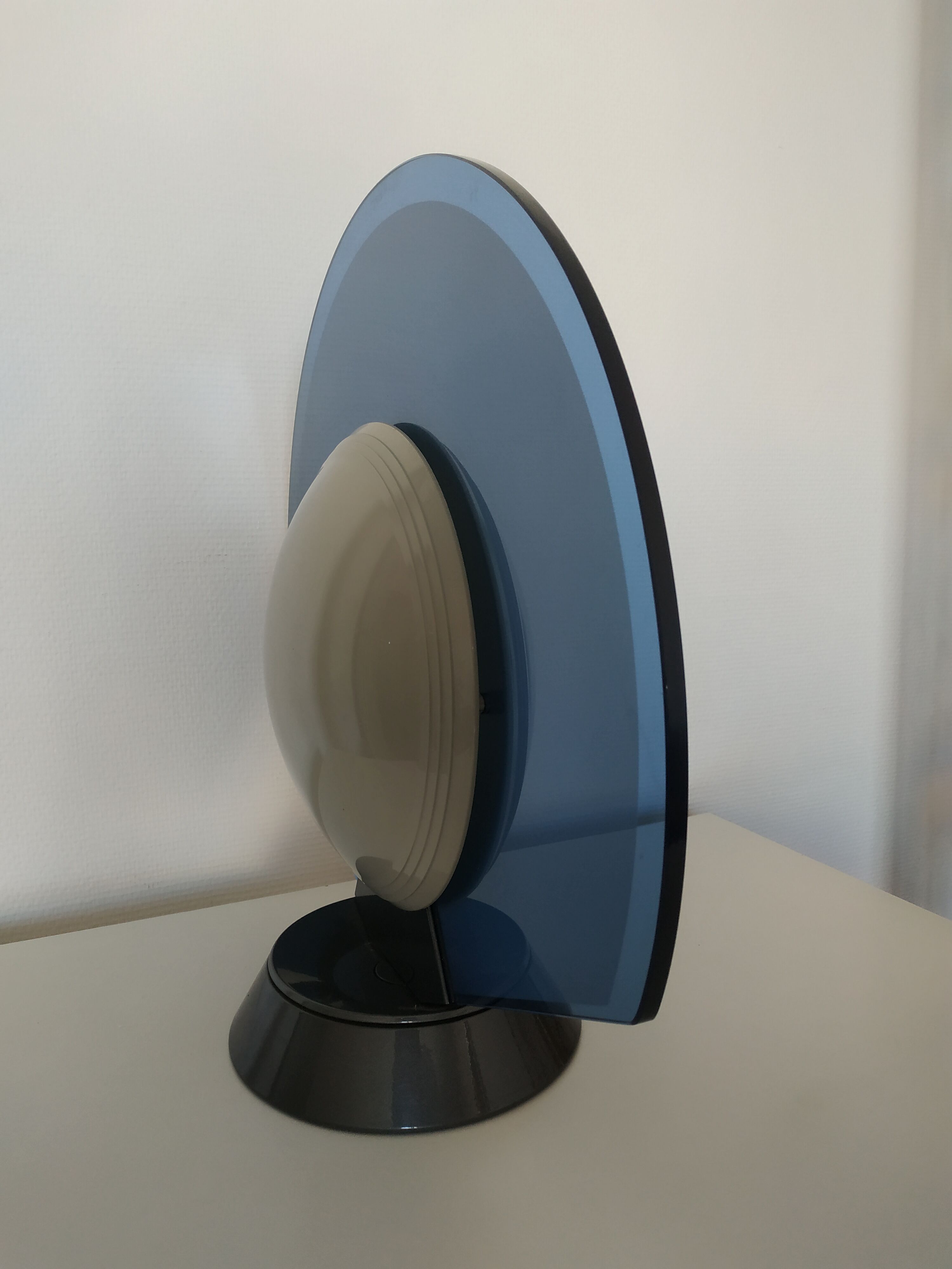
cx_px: 476
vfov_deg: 71.6
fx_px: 880
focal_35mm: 24
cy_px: 634
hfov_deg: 56.8
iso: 160
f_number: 1.9
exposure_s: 1/50
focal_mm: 3.94
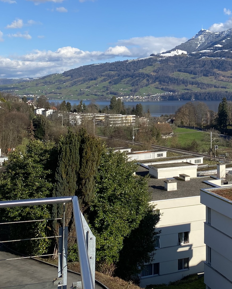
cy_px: 67
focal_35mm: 53
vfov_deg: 34.5
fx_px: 455
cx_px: 225
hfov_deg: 27.2
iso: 32
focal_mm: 4.25
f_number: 1.8
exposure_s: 1/2890
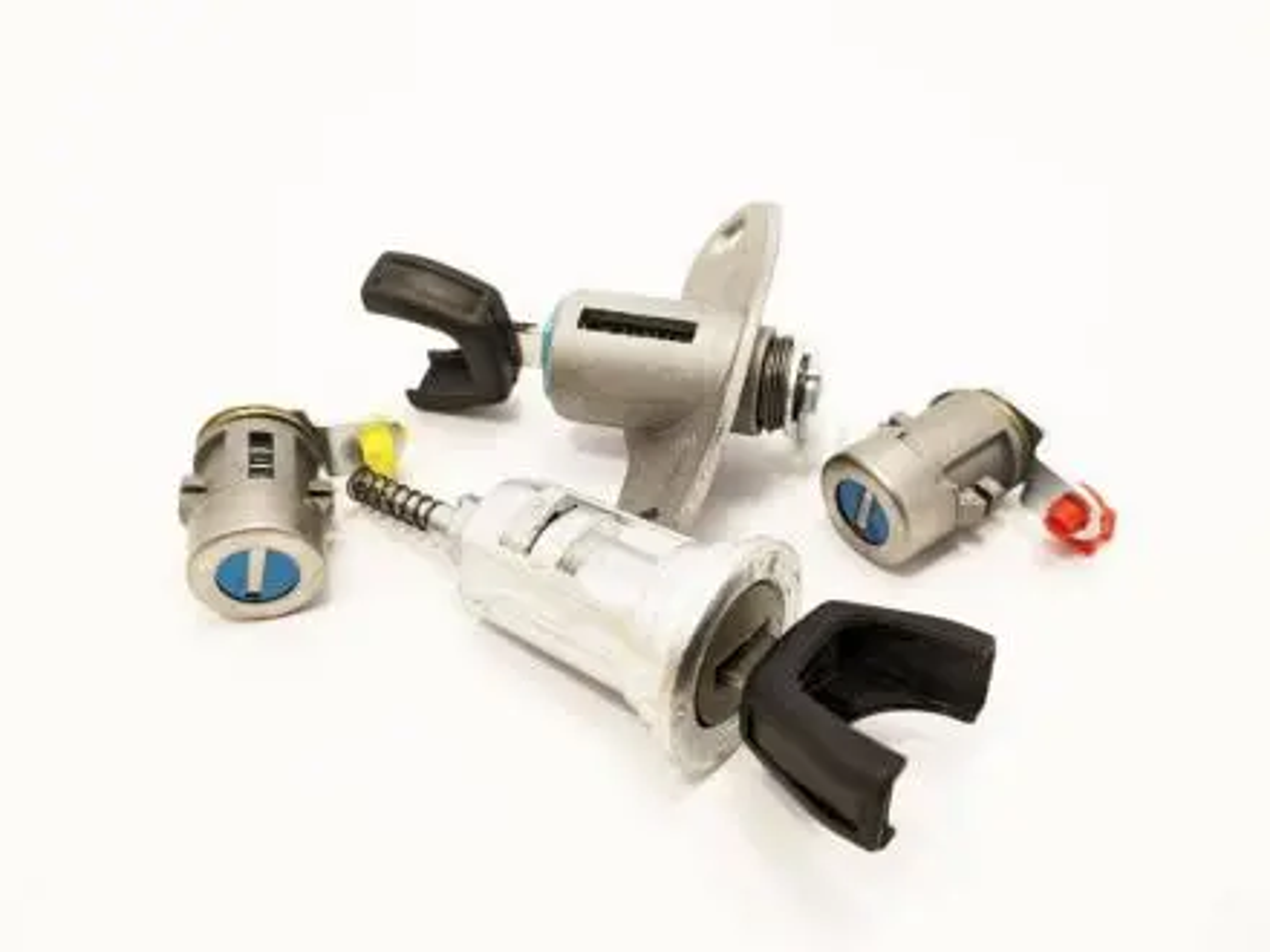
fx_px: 954
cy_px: 476
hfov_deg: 67.3
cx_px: 635
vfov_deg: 53.1
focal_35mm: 26
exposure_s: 1/125
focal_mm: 4.75
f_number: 1.75
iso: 196
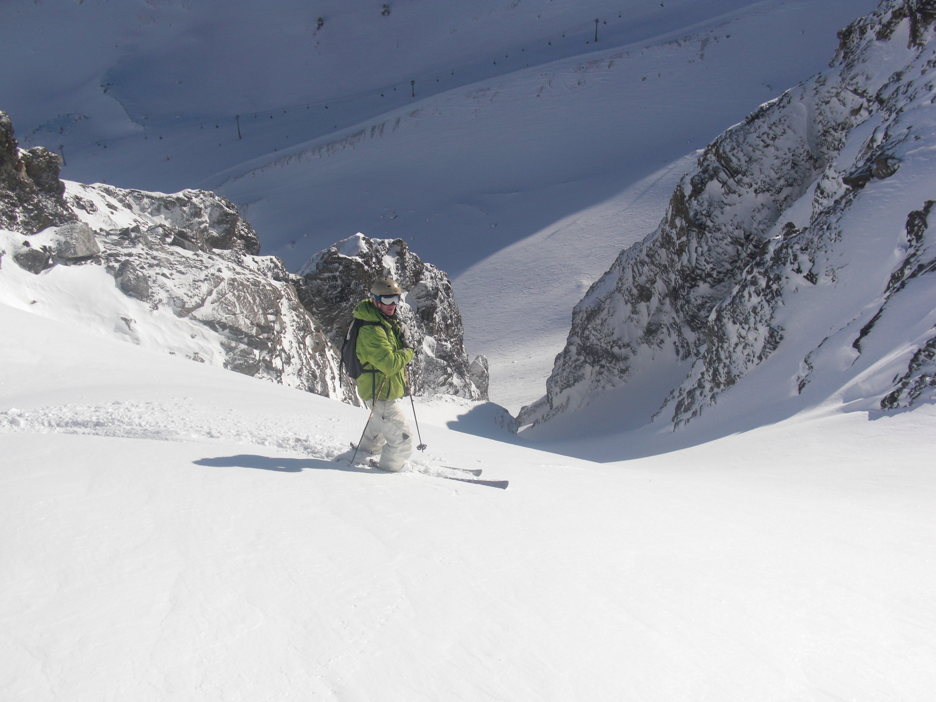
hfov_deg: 51.4
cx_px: 468
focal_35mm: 36
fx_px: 973
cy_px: 351
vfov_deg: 39.7
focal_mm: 6.3
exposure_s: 1/320
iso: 50
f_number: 7.9
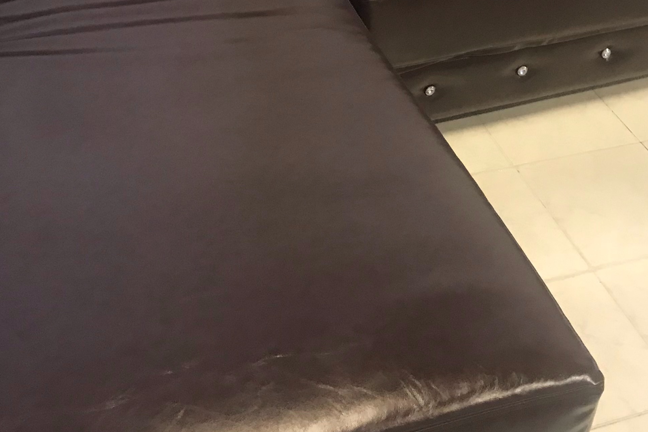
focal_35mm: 61
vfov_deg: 21.9
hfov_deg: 32.9
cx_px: 353
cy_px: 63
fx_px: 1098
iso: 100
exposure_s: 1/10
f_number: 1.8
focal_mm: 3.99
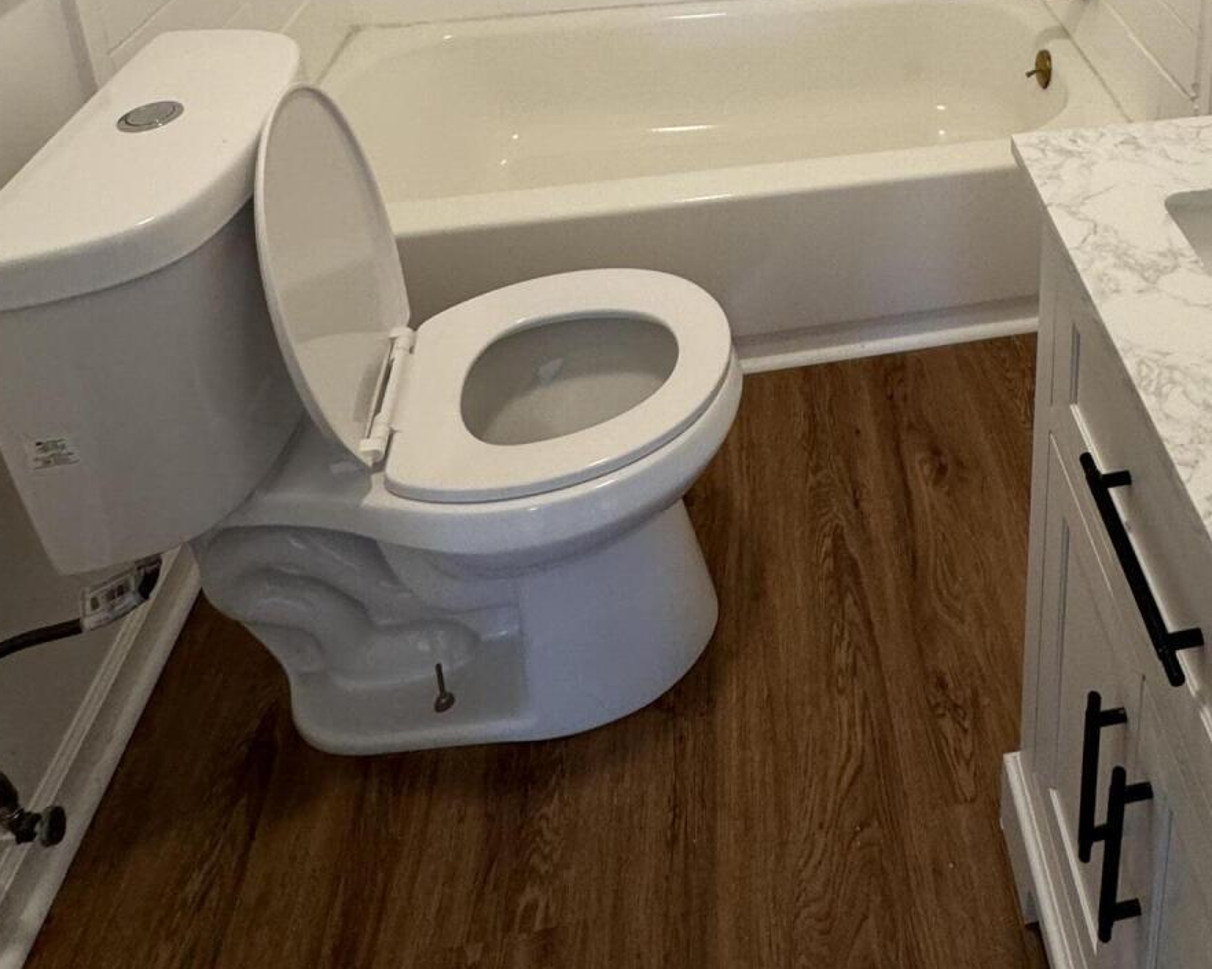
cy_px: -117
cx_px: 923
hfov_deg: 54.3
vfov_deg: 38.3
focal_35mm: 31
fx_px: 1112
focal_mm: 2.22
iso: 200
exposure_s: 1/60
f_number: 2.2
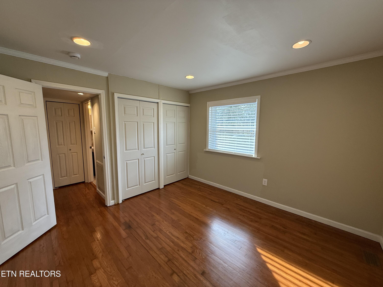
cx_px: 192
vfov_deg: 85.7
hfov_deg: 102.1
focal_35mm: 14
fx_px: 155
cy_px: 144
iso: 100
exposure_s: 1/99
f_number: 2.2
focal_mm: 2.22
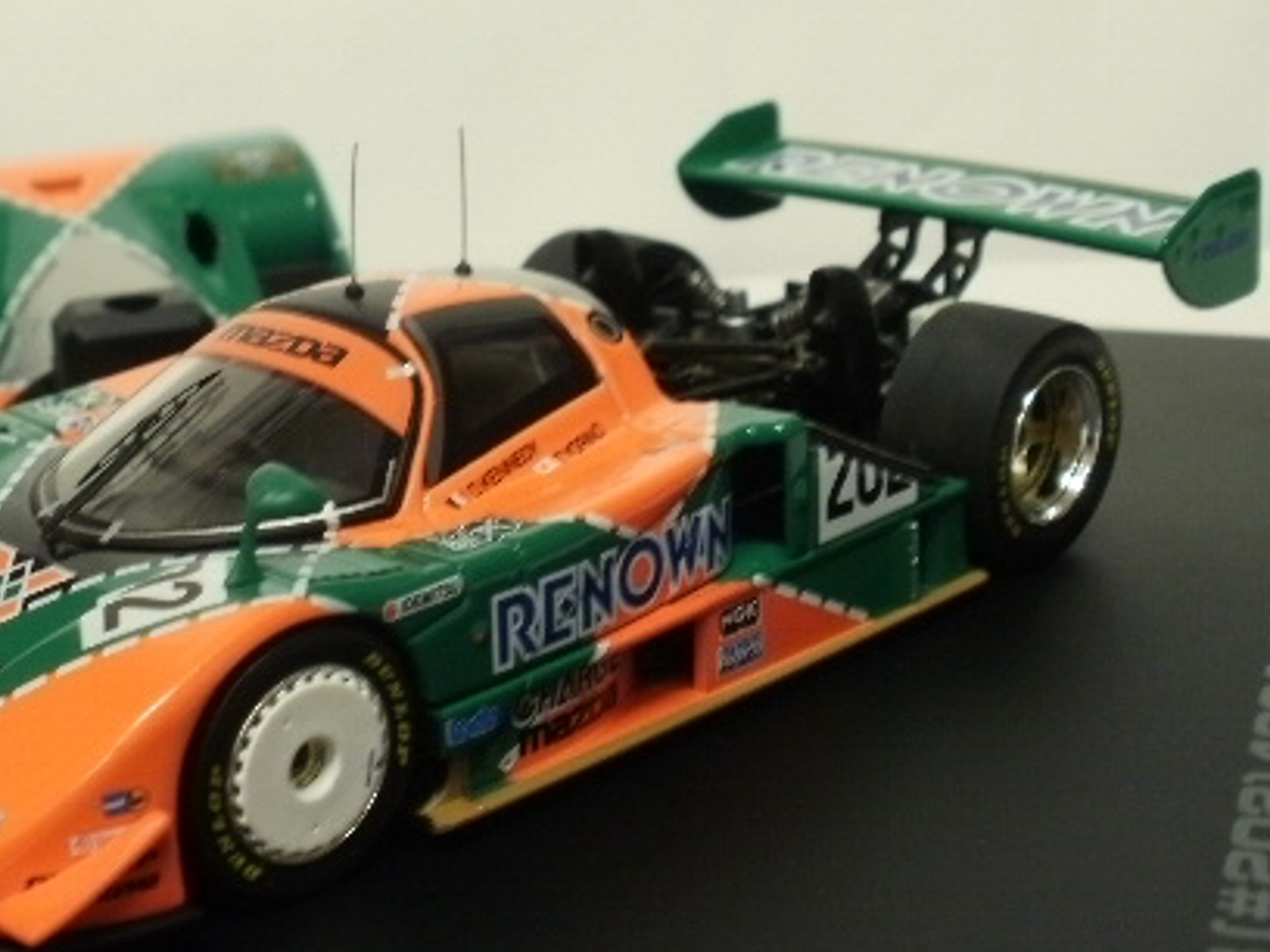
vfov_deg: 21.3
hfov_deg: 27.9
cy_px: 389
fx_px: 2531
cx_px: 358
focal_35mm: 69
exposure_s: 1/8
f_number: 4
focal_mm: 7.7
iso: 125
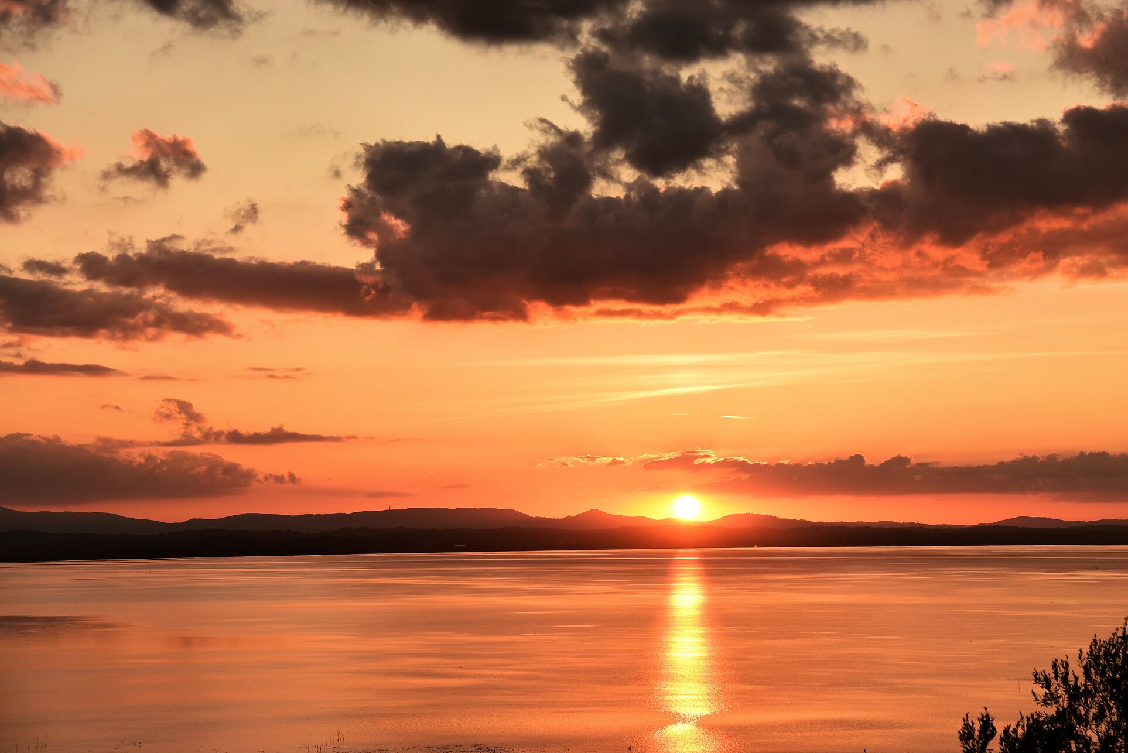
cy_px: 446
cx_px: 684
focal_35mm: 81
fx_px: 2539
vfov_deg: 16.9
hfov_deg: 25.0
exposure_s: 1/320
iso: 100
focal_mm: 65
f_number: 5
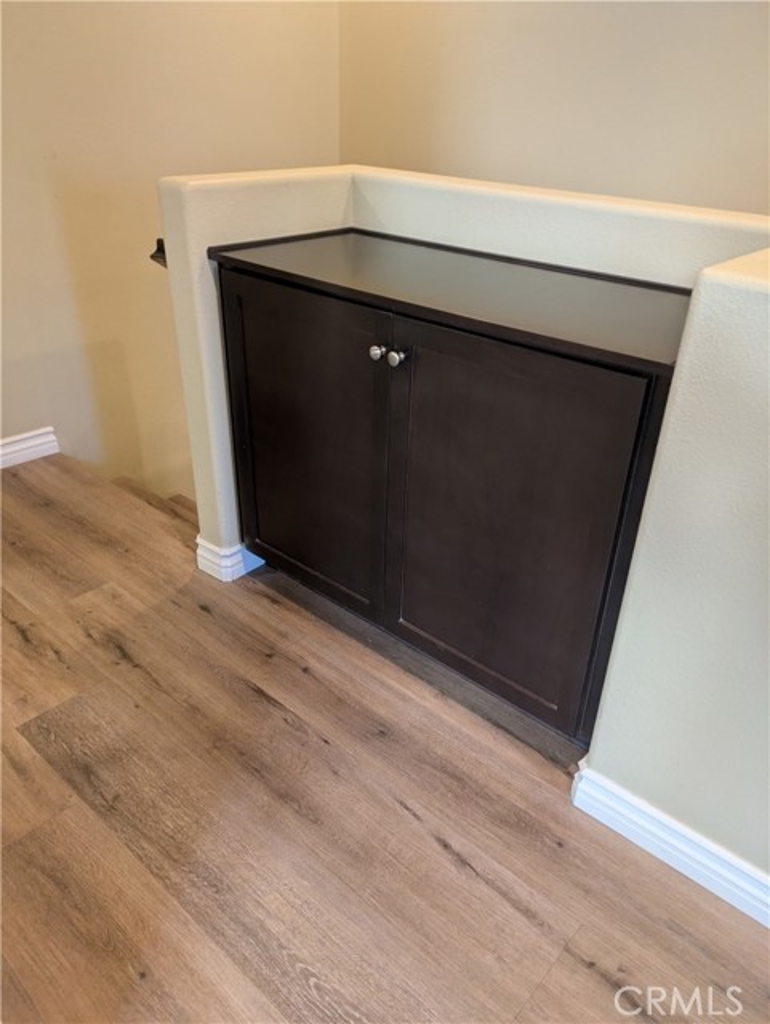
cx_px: 385
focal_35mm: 25
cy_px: 512
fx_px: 740
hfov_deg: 54.9
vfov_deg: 69.4
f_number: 1.89
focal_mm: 5.43
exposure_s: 1/30
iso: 443
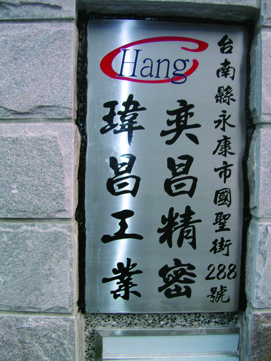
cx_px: 136
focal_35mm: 37
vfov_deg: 50.1
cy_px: 180
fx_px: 386
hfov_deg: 38.7
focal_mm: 5.6
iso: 100
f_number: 2.7
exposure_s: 1/30
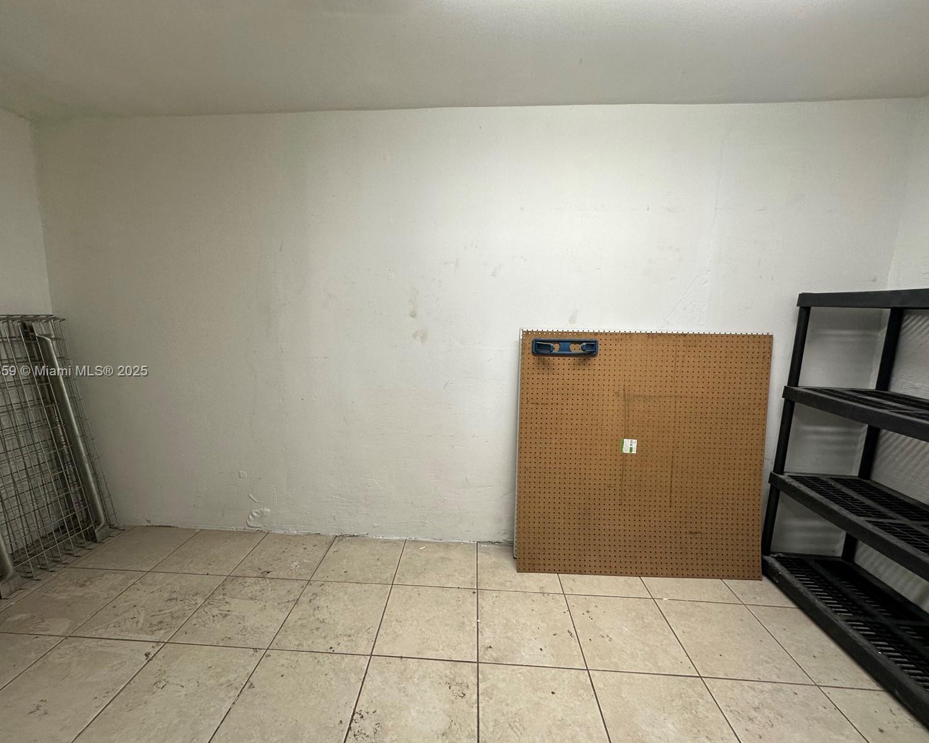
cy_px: 372
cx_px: 454
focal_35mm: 15
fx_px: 412
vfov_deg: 84.0
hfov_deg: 96.8
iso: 125
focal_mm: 2.22
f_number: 2.2
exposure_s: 1/120
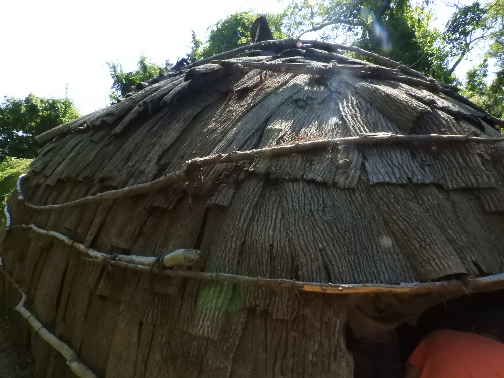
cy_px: 189
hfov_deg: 71.6
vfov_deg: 56.8
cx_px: 252
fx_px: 349
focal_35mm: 24
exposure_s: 1/1600
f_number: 6
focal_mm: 4.3
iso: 1600
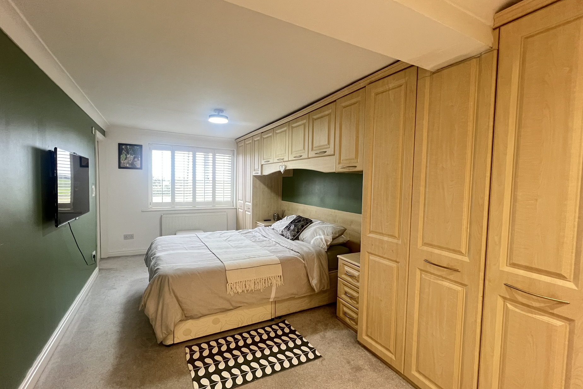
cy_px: 195
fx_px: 243
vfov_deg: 77.3
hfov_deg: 100.4
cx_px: 288
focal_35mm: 15
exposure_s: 1/60
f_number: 1.8
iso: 500
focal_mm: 1.57
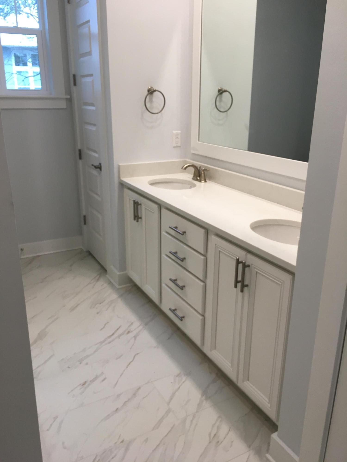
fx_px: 388
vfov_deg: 61.7
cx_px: 174
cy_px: 231
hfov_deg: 48.2
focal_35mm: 29
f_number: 2.2
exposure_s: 1/40
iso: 25
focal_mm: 4.15
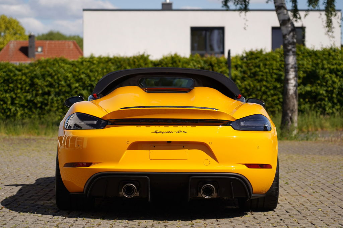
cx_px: 172
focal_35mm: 105
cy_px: 114
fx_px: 1000
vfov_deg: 13.0
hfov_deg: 19.5
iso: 100
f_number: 4.5
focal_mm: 105
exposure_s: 1/1250
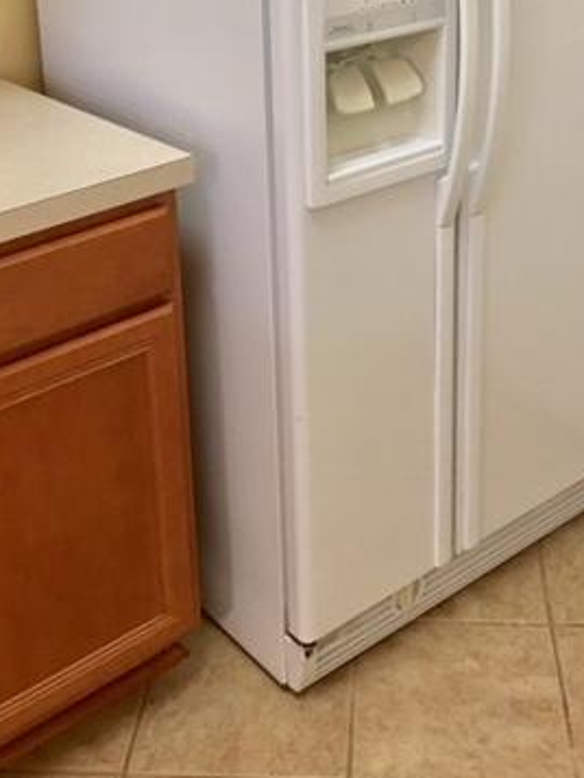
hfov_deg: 28.0
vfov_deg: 35.0
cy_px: 96
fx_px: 1169
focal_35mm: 52
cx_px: 329
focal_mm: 4.15
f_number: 2.2
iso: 100
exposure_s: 1/15
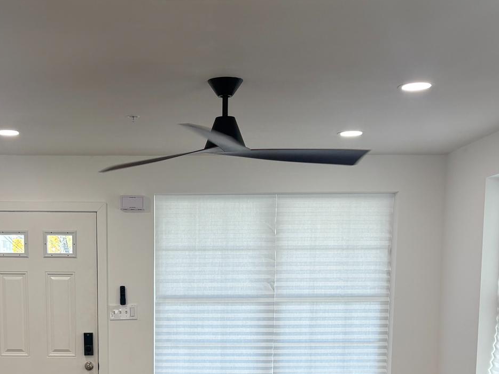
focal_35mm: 57
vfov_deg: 24.3
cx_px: 158
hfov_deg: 33.4
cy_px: 389
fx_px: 822
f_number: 1.6
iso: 50
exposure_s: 1/120
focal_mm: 5.96
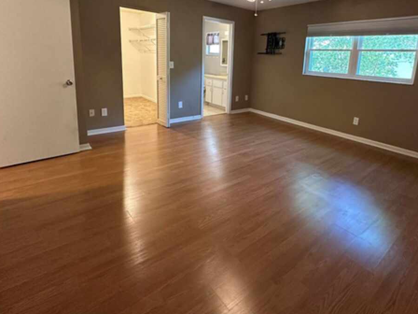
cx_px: 234
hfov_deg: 81.4
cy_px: 103
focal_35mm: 20
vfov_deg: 64.1
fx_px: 242
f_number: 2.2
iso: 500
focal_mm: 2.22
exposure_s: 1/60
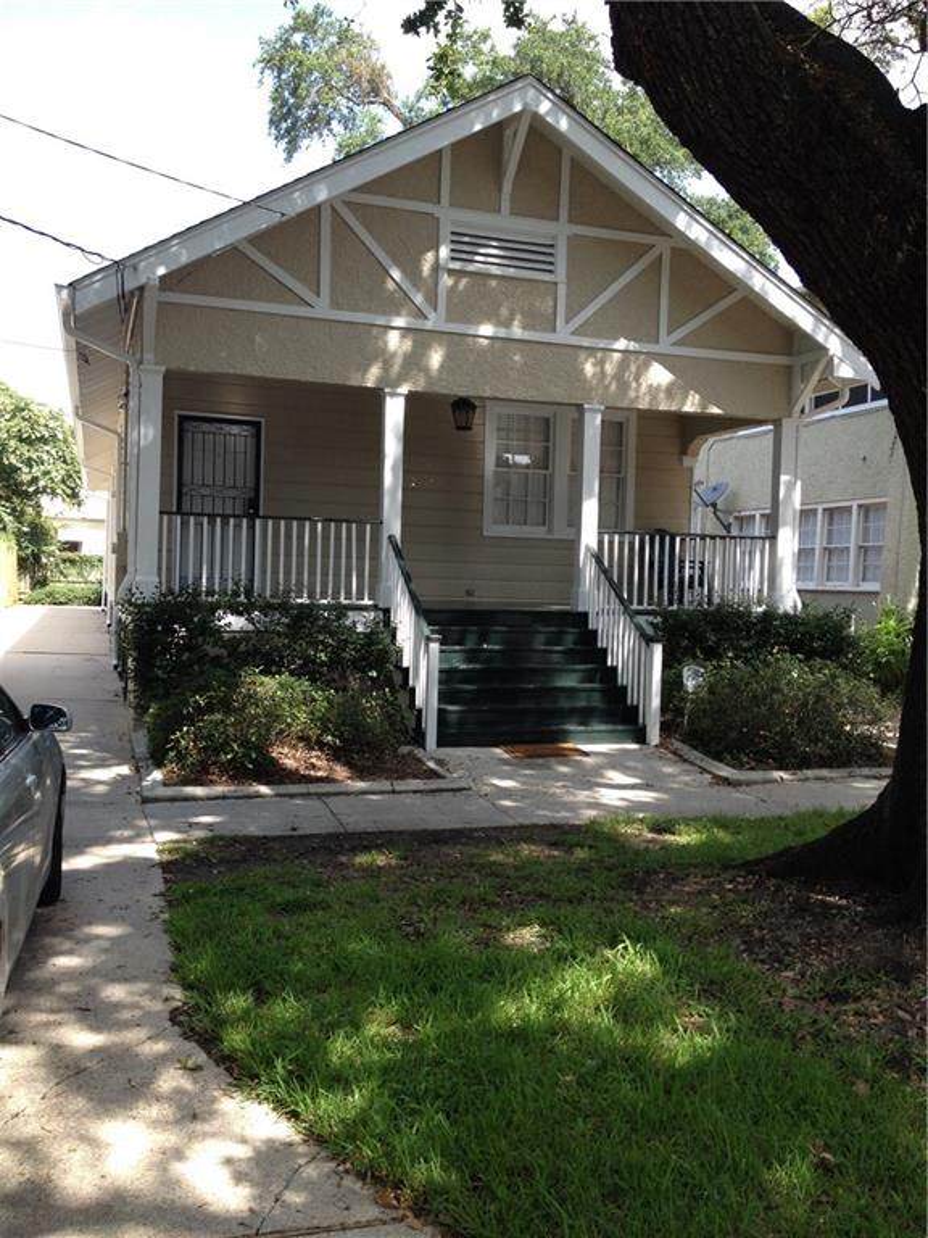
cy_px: 619
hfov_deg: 40.7
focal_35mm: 35
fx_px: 1251
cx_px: 464
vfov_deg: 52.6
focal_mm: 4.28
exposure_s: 1/321
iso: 50
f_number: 2.4
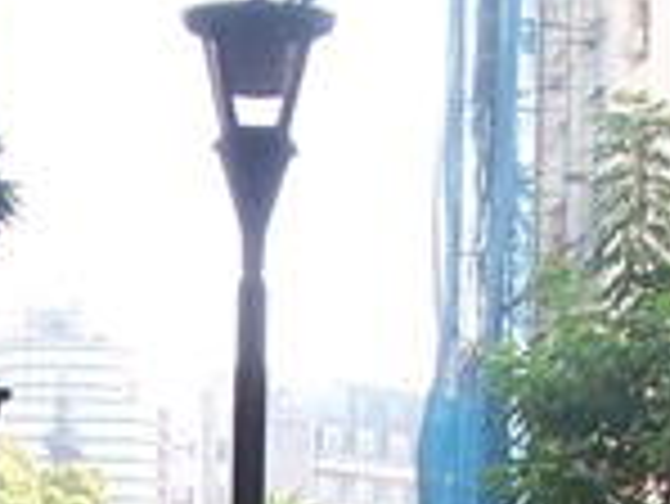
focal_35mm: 197
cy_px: 819
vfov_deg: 7.4
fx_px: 3816
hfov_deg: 10.0
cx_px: 169
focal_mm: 6.3
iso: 100
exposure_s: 1/80
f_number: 5.6
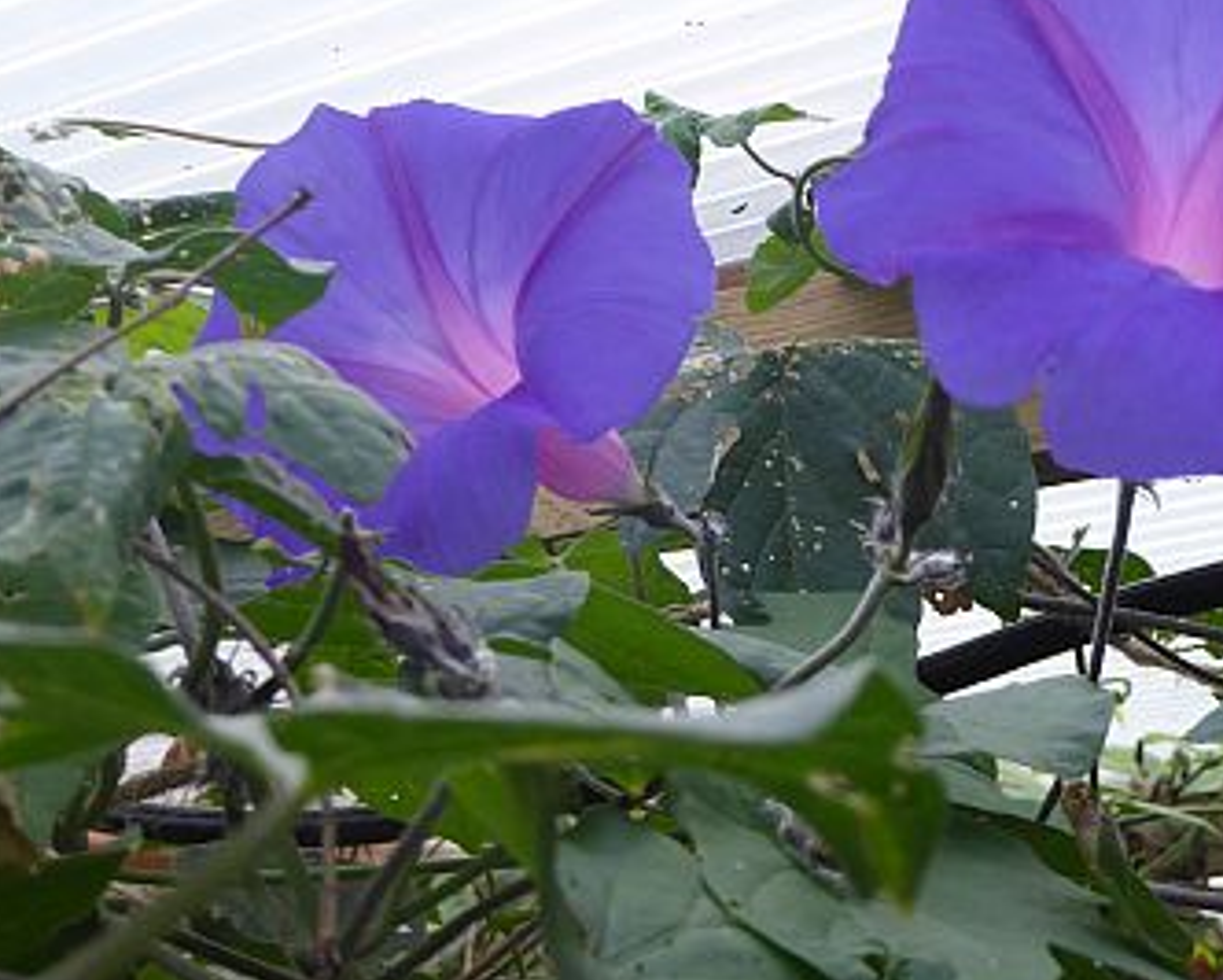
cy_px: 545
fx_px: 2861
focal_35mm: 79
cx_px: 1090
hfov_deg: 23.5
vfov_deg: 19.4
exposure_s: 1/60
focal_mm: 7.2
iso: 160
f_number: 3.8
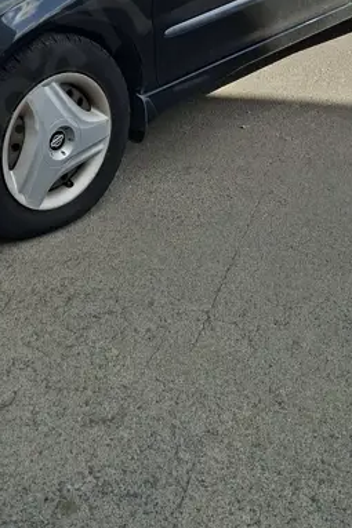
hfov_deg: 21.1
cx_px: 94
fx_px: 939
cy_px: 6
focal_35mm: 64
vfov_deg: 29.4
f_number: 1.8
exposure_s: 1/1953
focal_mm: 5.54
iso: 50
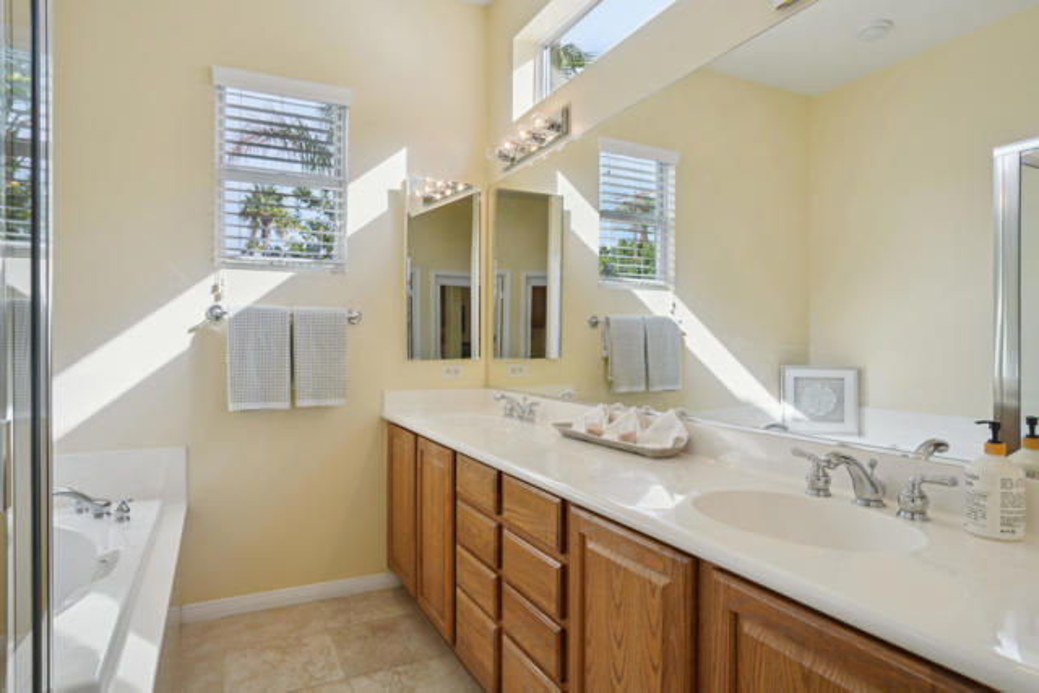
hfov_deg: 84.0
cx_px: 520
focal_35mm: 20
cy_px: 346
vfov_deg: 62.0
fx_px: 577
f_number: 8
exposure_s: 1/30
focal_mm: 20
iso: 100
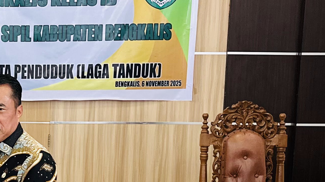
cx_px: -78
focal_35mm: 81
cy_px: 176
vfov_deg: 14.7
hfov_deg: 23.6
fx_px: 698
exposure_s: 1/60
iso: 400
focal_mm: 6.86
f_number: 1.78
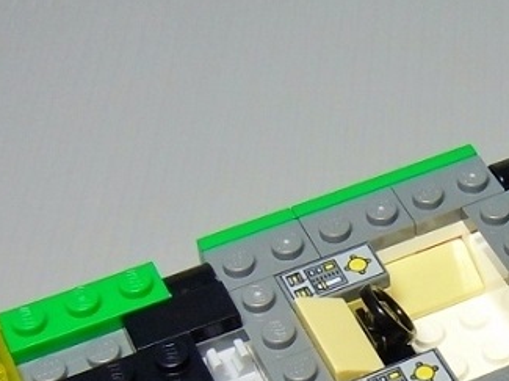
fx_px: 1043
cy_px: 345
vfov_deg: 20.3
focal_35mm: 71
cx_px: 386
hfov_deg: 27.0
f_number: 3.5
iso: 200
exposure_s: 1/40
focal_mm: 5.4
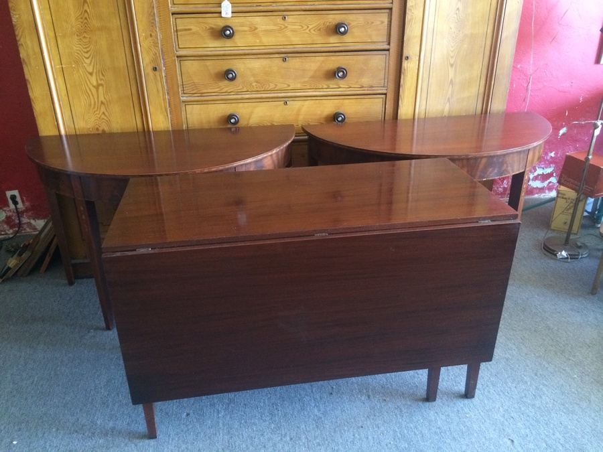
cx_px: 302
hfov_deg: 60.0
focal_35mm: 30
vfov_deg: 46.8
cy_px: 226
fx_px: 523
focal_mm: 4.12
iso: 320
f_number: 2.2
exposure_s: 1/20
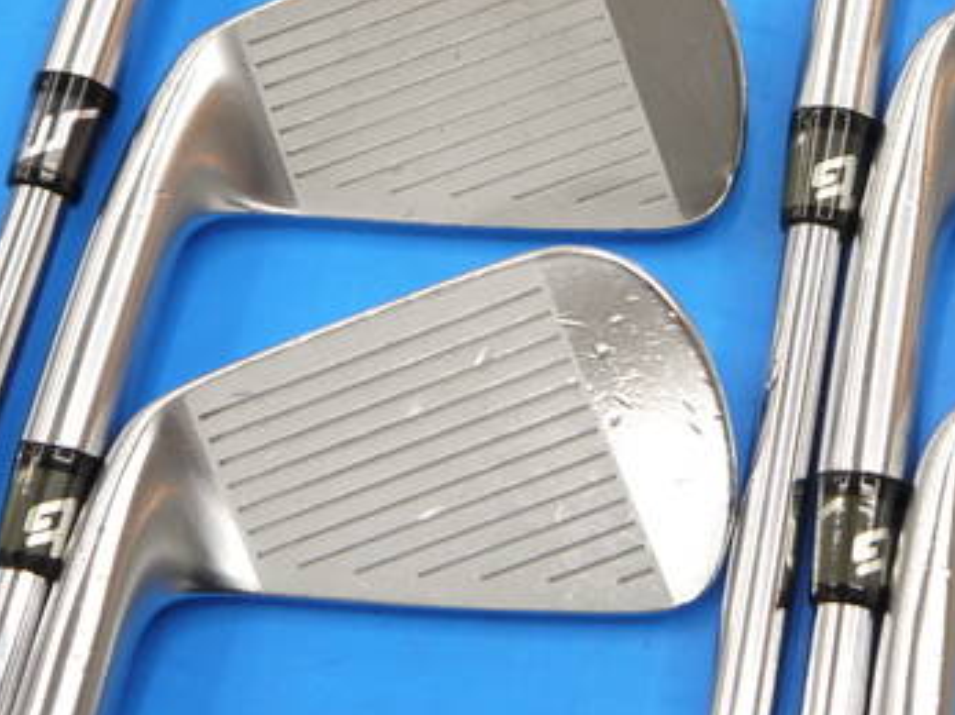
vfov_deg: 15.3
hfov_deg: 20.2
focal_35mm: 96
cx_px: 793
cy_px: 104
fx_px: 2648
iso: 400
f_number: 4.7
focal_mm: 26
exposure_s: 1/125
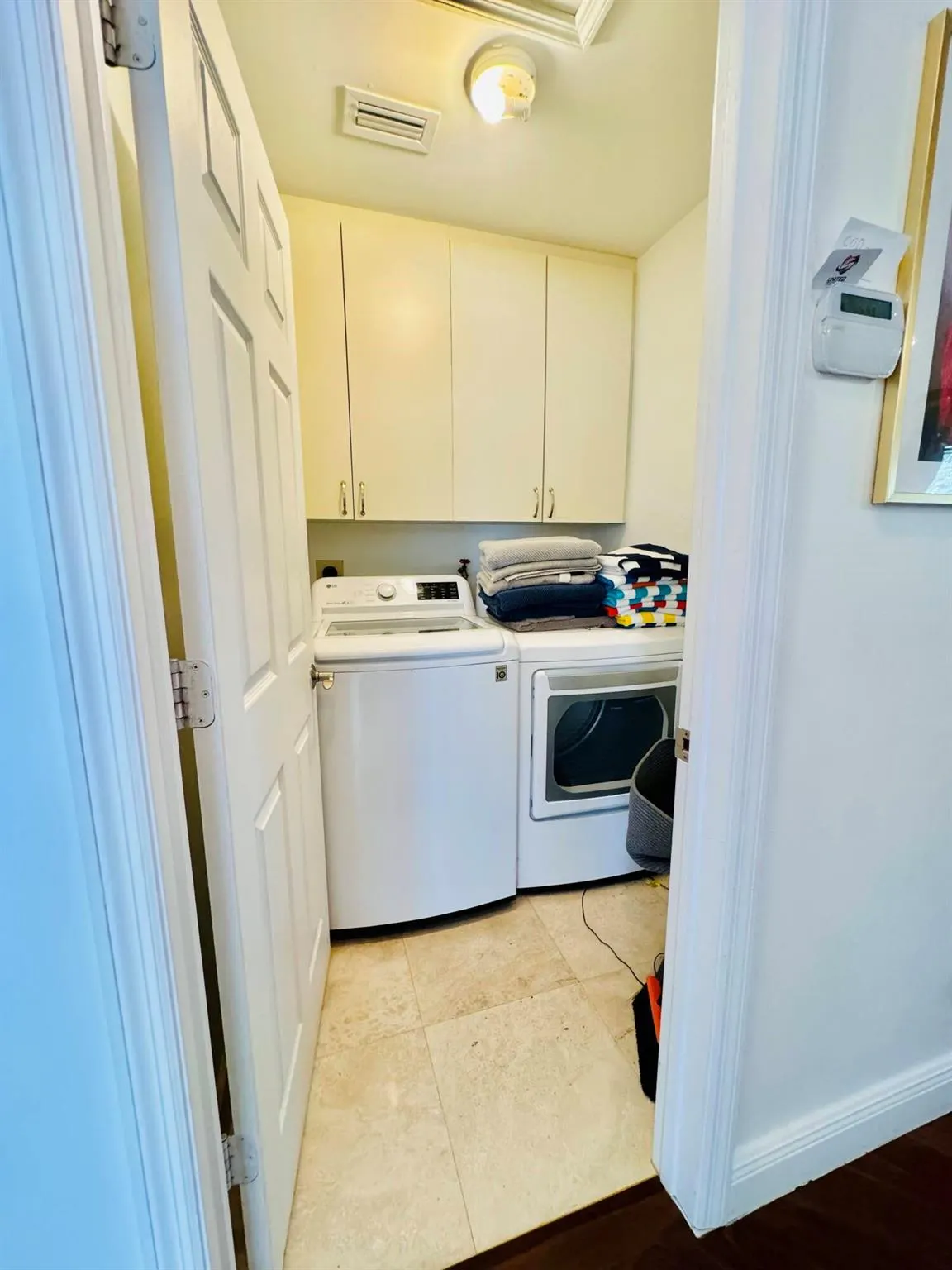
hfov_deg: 85.7
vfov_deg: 102.1
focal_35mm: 14
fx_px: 513
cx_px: 476
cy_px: 635
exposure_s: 1/120
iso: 320
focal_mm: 2.22
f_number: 2.2
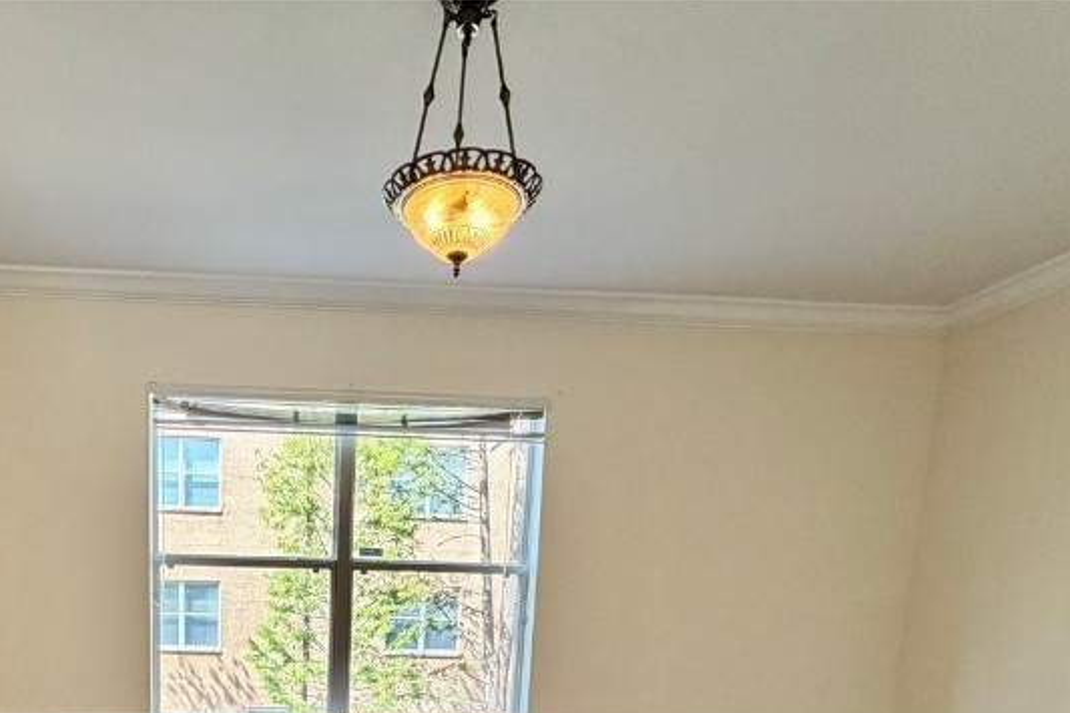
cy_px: 769
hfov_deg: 62.6
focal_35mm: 28
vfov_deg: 38.9
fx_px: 832
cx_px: 301
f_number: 2.2
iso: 200
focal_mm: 2.22
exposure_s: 1/120
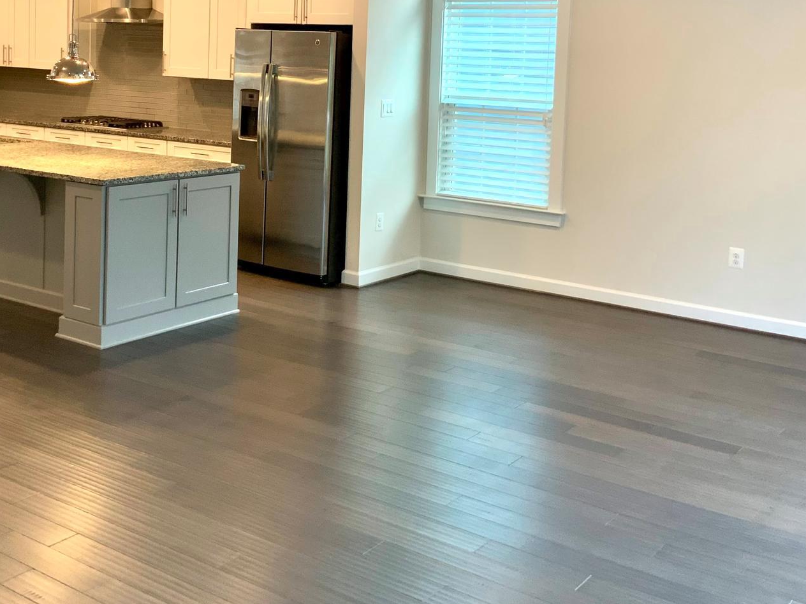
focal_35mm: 47
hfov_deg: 40.3
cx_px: 325
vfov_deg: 30.2
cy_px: 130
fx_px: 1094
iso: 125
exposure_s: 1/60
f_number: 1.8
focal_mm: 3
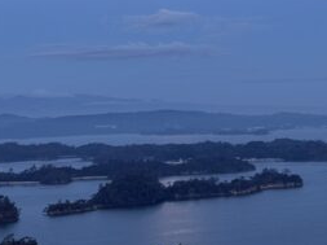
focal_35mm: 114
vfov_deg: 12.8
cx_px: 143
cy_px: -5
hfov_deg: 17.3
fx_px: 1075
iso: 125
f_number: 1.78
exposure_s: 1/60
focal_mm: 6.76
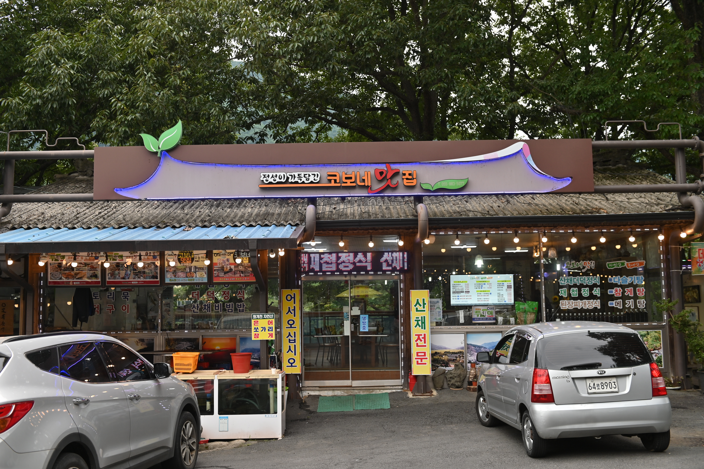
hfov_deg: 50.7
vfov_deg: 35.0
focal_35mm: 38
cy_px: 234
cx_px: 352
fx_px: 743
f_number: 4
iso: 200
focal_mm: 38
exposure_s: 1/250
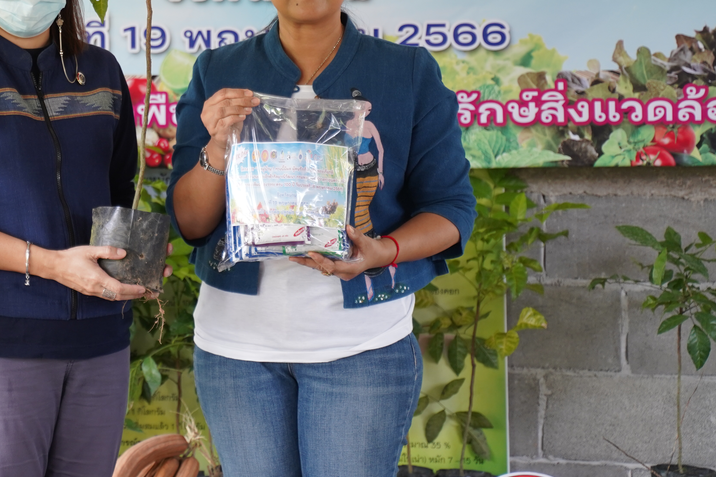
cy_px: 77
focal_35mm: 116
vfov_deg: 11.8
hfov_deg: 17.4
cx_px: 72
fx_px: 2307
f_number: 2.8
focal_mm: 64
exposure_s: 1/320
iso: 800
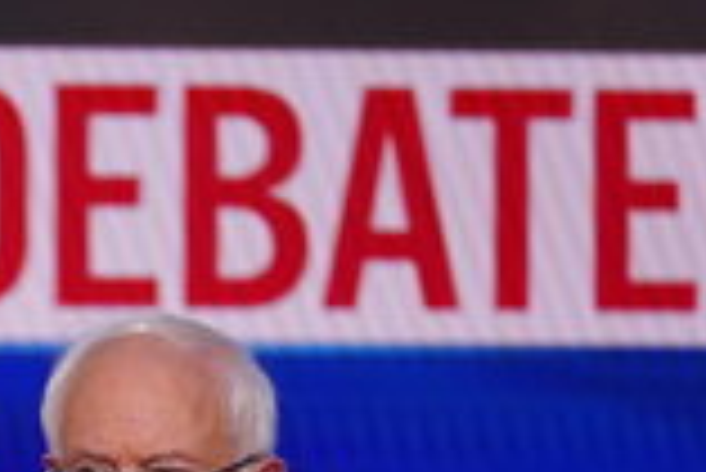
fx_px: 16076
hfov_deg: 2.5
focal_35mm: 819
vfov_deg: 1.7
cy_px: 748
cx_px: -364
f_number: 4
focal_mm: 251
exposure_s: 1/400
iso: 2000
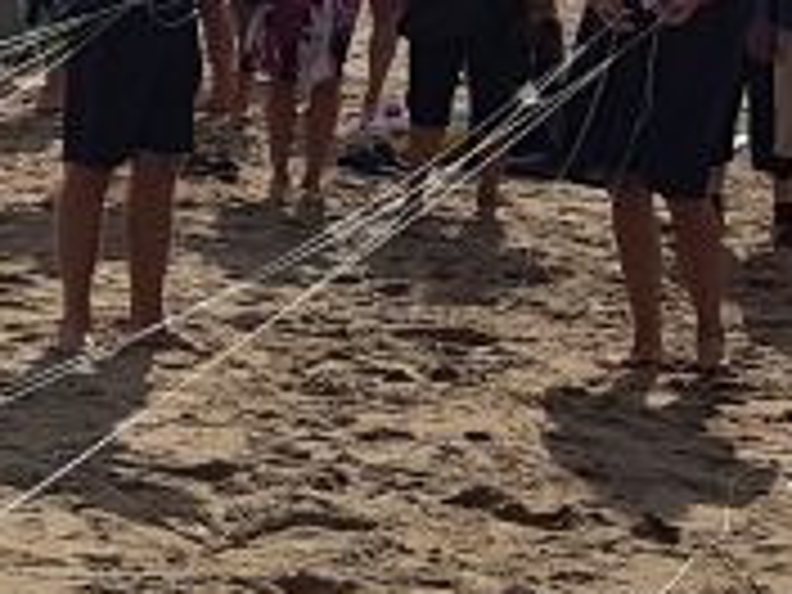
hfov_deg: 11.0
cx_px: -1102
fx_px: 3455
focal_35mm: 151
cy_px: 432
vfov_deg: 9.8
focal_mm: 4.2
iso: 40
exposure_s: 1/5424
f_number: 1.7
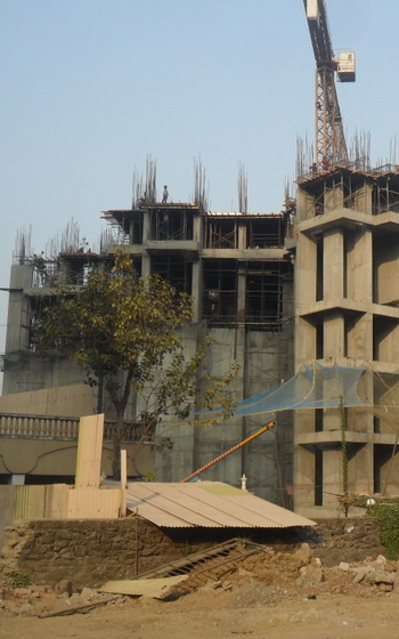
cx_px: 340
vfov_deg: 36.3
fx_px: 974
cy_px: 313
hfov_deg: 22.7
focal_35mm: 56
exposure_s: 1/500
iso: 100
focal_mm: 6.6
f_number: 4
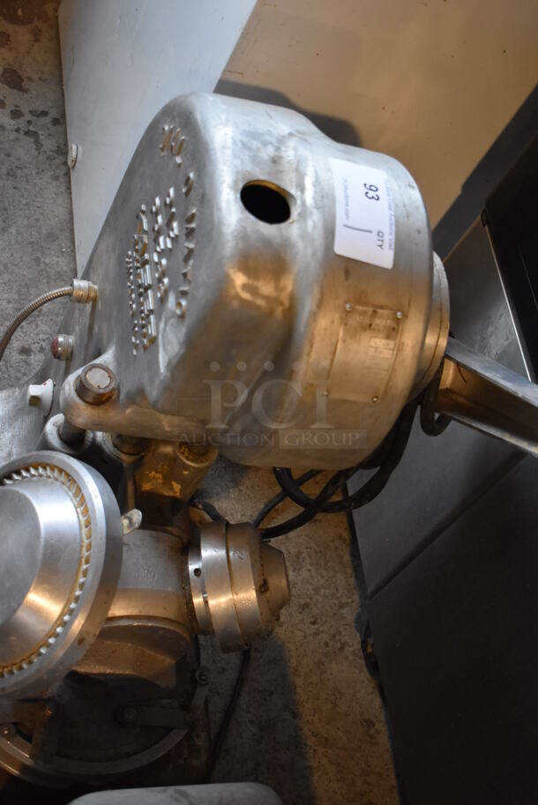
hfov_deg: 25.8
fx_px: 1175
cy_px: 402
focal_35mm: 52
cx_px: 269
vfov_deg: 37.8
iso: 2200
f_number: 4.5
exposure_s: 1/125
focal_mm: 35
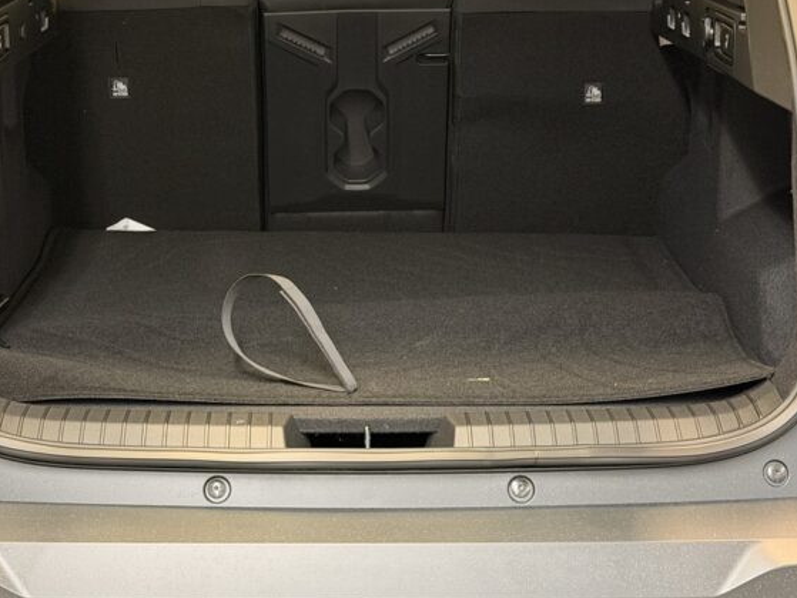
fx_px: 2026
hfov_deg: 22.2
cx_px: 339
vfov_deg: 16.7
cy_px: 121
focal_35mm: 88
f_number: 1.78
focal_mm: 6.76
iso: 400
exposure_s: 1/33
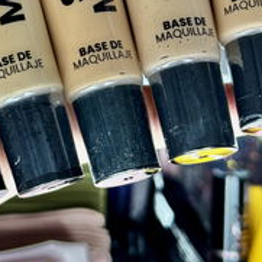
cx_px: 25
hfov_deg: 13.8
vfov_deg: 13.6
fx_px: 1070
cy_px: -38
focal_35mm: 125
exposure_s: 1/100
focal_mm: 6.76
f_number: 1.78
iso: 100
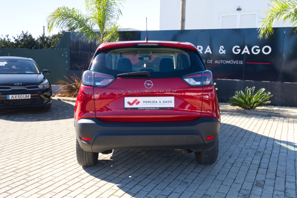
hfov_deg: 55.8
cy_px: 99
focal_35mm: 34
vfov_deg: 38.9
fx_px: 281
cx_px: 148
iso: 160
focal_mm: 22.8
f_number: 8
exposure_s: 1/160
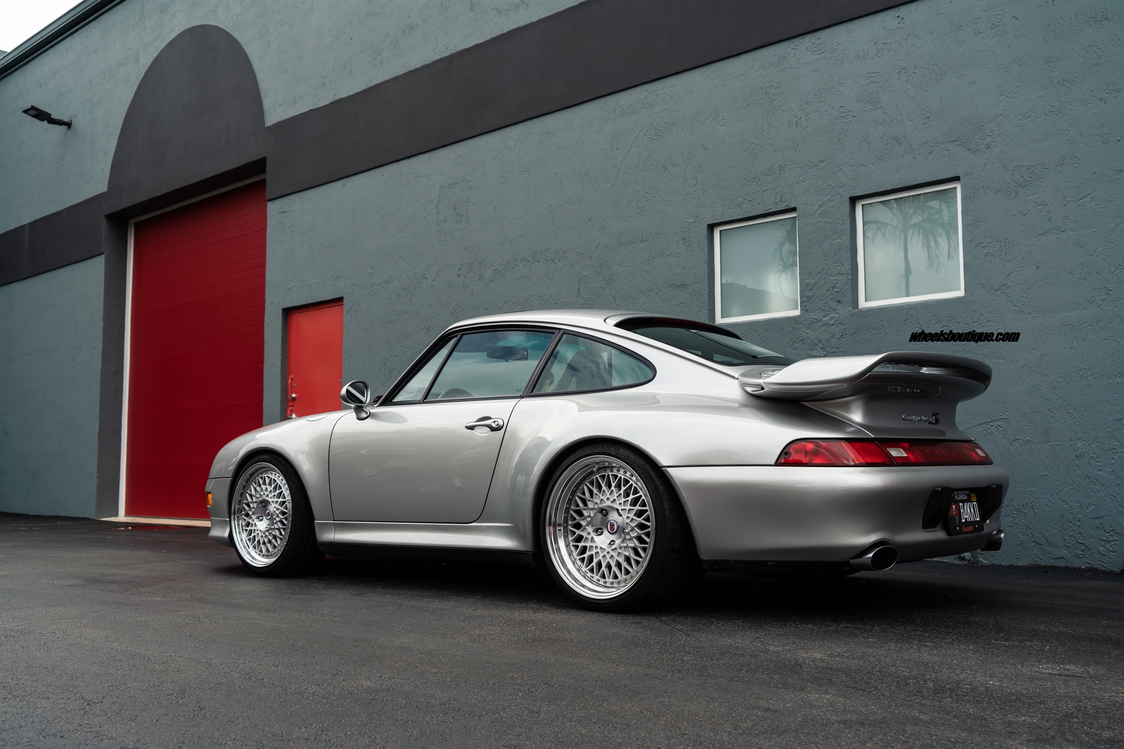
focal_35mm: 35
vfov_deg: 37.9
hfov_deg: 54.4
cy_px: 374
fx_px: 1093
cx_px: 562
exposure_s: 1/400
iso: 200
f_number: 6.3
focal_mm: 35
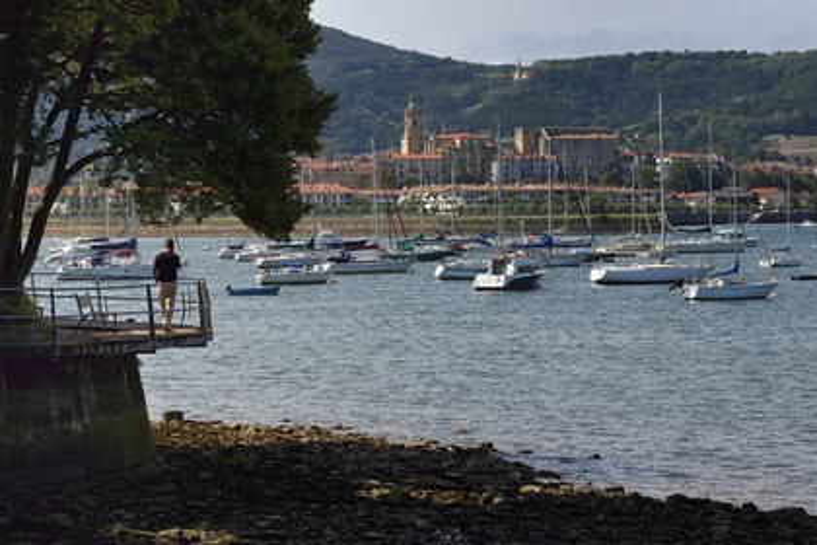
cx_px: 408
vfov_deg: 12.2
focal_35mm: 112
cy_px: 272
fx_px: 2542
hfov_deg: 18.3
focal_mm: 112
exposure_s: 1/250
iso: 200
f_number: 14
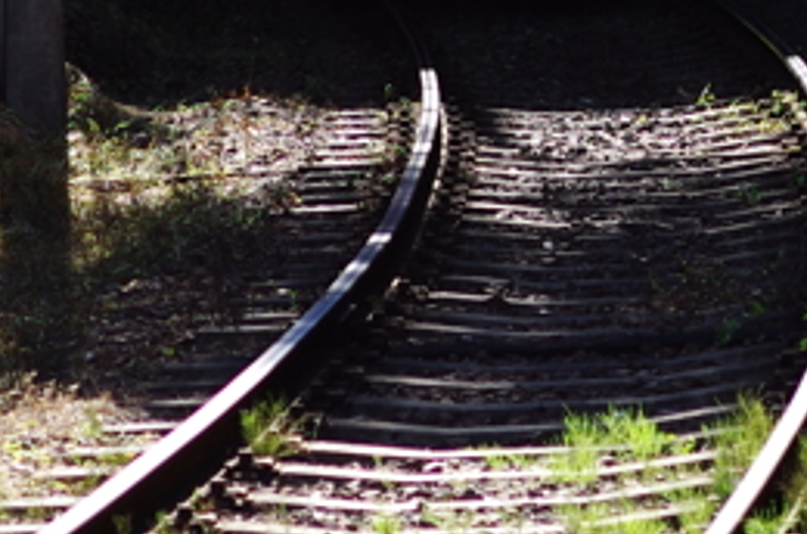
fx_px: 9236
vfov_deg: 3.3
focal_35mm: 413
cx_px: 466
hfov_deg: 5.0
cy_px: -279
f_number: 3.2
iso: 100
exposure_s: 1/320
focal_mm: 70
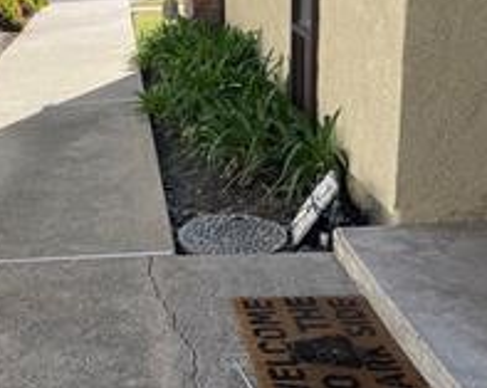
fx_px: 835
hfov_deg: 30.6
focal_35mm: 58
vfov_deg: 26.1
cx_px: 22
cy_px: 159
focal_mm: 5.1
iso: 32
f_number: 1.6
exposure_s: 1/2165
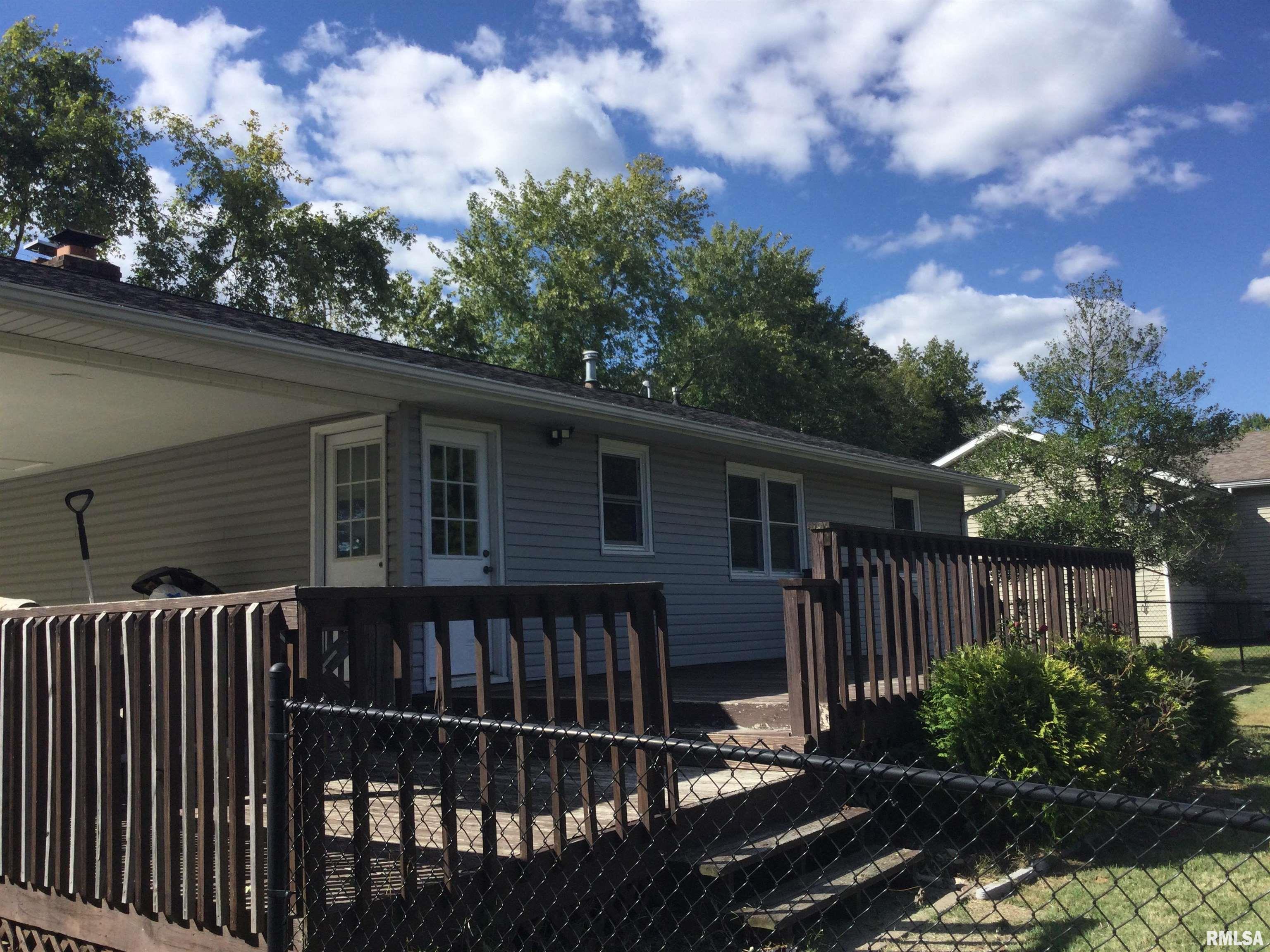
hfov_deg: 58.4
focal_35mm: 31
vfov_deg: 45.4
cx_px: 635
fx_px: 1137
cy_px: 476
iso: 25
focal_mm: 3.3
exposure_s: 1/1181
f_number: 2.4
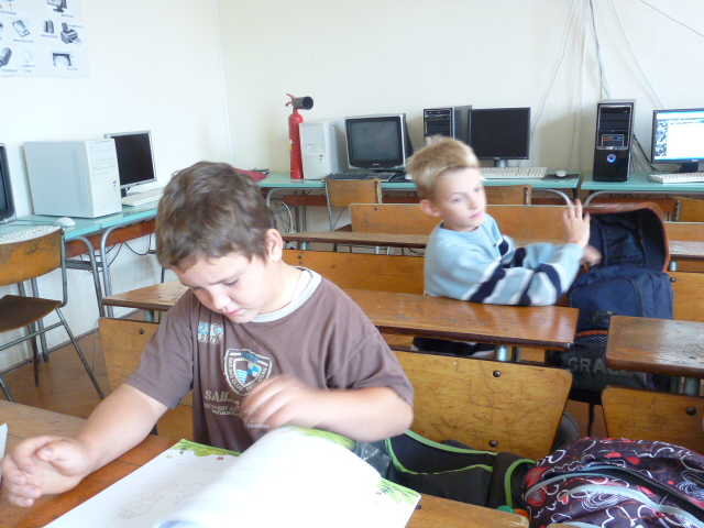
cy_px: 264
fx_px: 590
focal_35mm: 29
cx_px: 352
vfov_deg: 48.2
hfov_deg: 61.7
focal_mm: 4.8
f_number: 2.8
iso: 400
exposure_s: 1/15
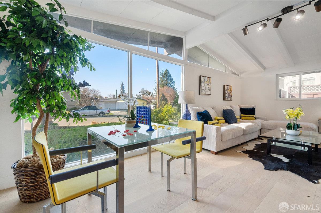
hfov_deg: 96.8
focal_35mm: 16
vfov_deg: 73.6
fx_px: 143
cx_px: 160
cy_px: 106
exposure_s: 1/160
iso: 2000
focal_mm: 16
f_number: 9
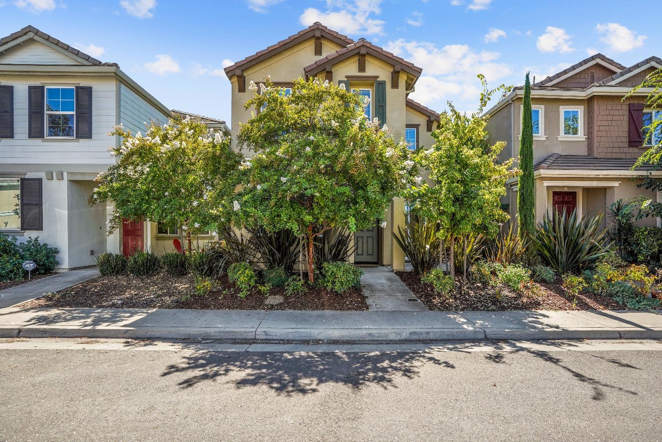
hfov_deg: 93.3
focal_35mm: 17
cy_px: 221
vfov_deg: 70.4
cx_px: 331
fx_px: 313
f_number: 8
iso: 400
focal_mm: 17
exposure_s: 1/250
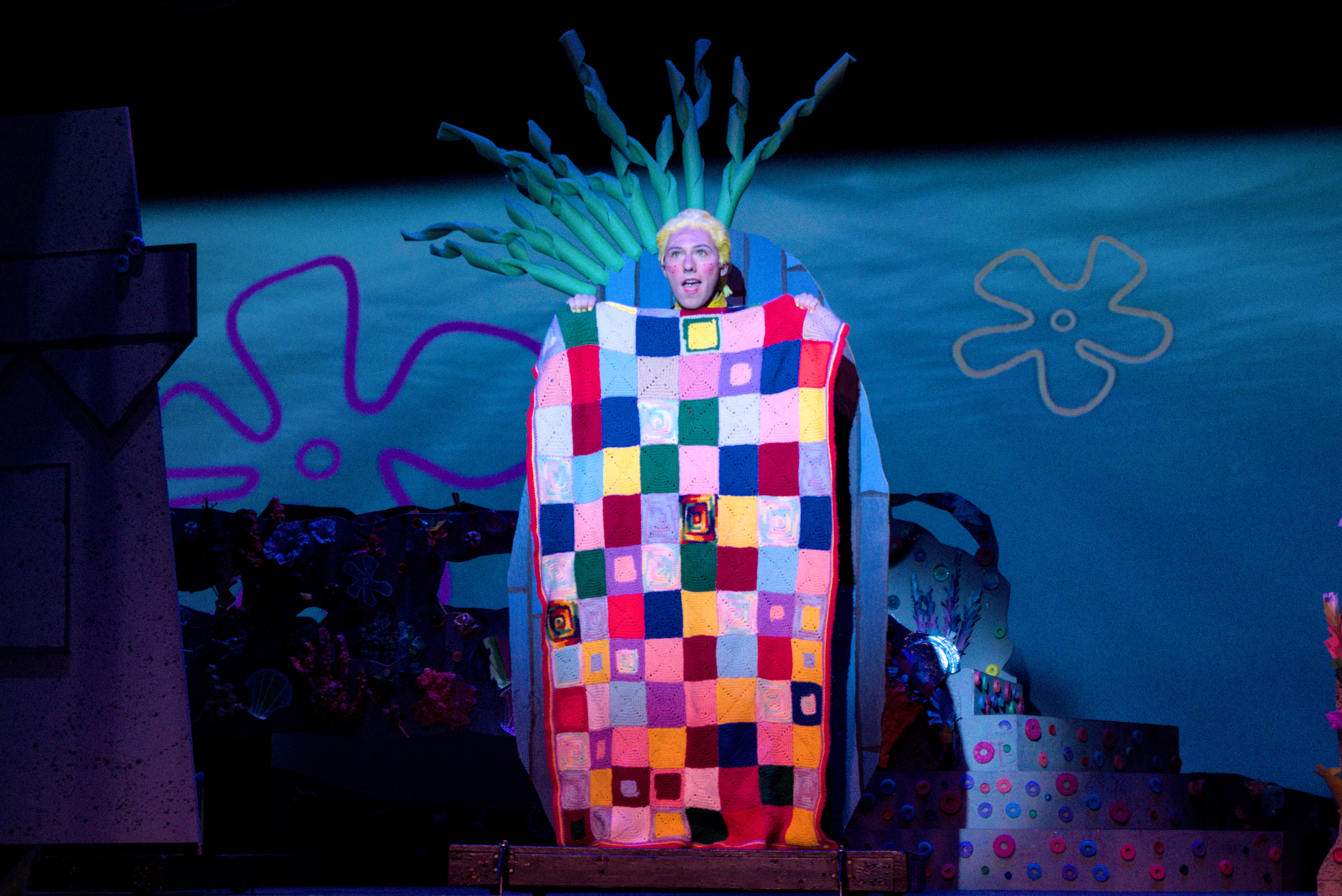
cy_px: 448
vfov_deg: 16.6
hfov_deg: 24.6
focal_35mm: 82
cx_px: 671
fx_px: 3076
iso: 3200
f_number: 5.6
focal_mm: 55
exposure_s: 1/80
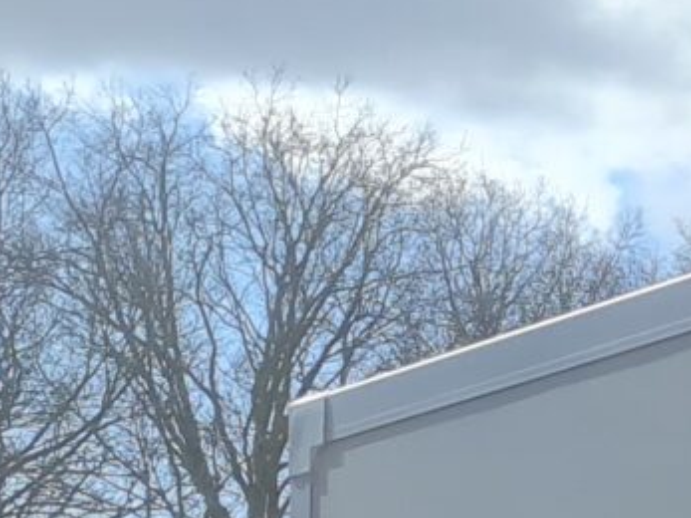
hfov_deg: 8.8
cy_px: 1134
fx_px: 3831
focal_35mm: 192
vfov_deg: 7.4
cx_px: 1926
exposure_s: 1/2160
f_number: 1.8
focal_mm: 5.4
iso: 50
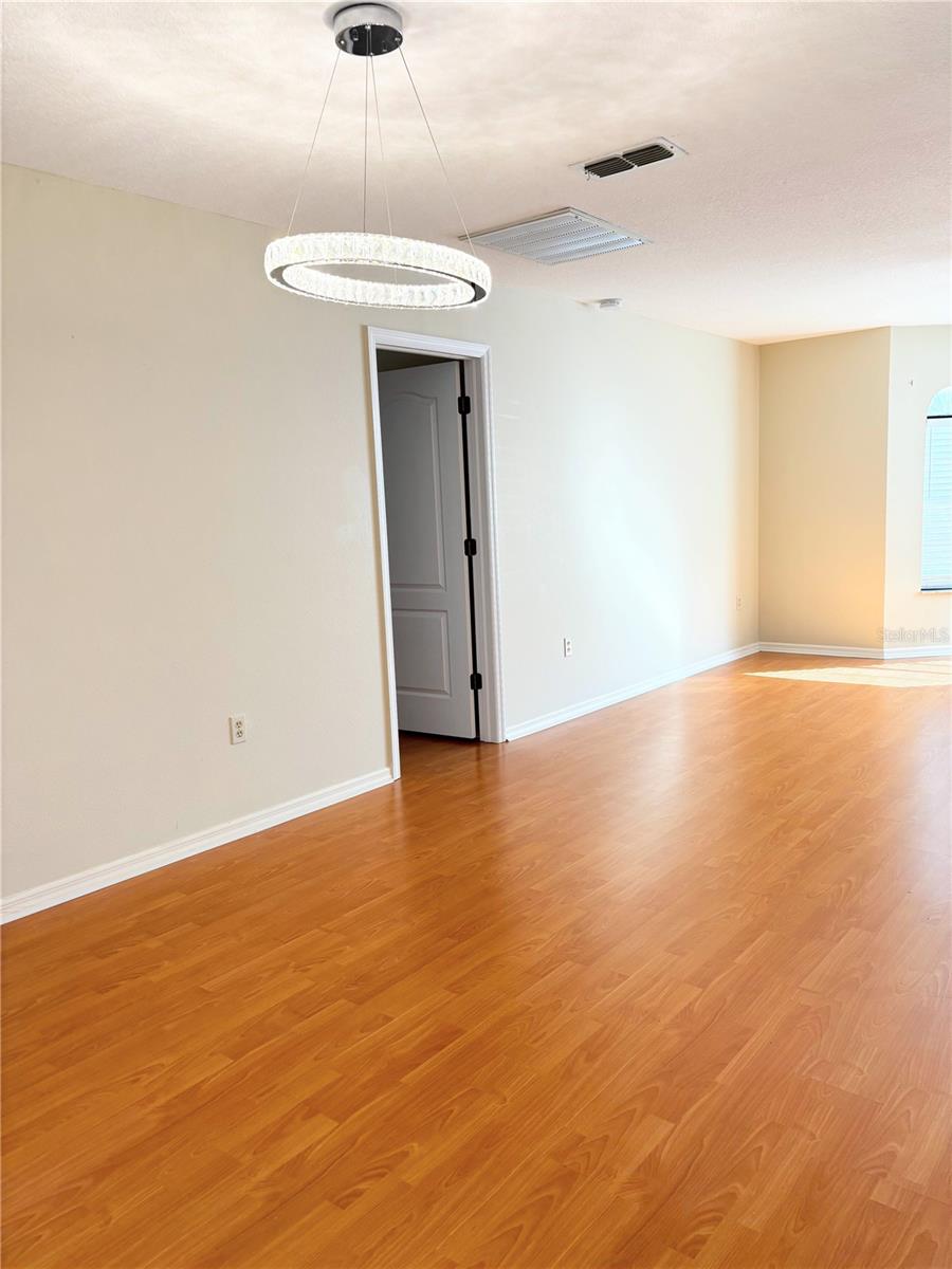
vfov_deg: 67.3
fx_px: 953
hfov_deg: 53.1
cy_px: 634
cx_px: 476
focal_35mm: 26
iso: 64
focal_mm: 5.96
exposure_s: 1/120
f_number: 1.6
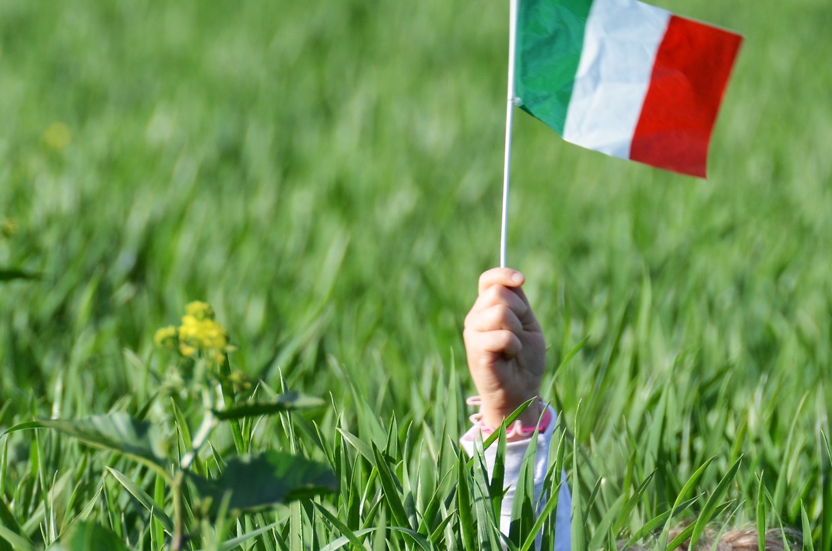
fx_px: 17710
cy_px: 446
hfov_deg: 2.7
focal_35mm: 768
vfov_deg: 1.8
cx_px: 774
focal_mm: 260
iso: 200
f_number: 8
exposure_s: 1/320
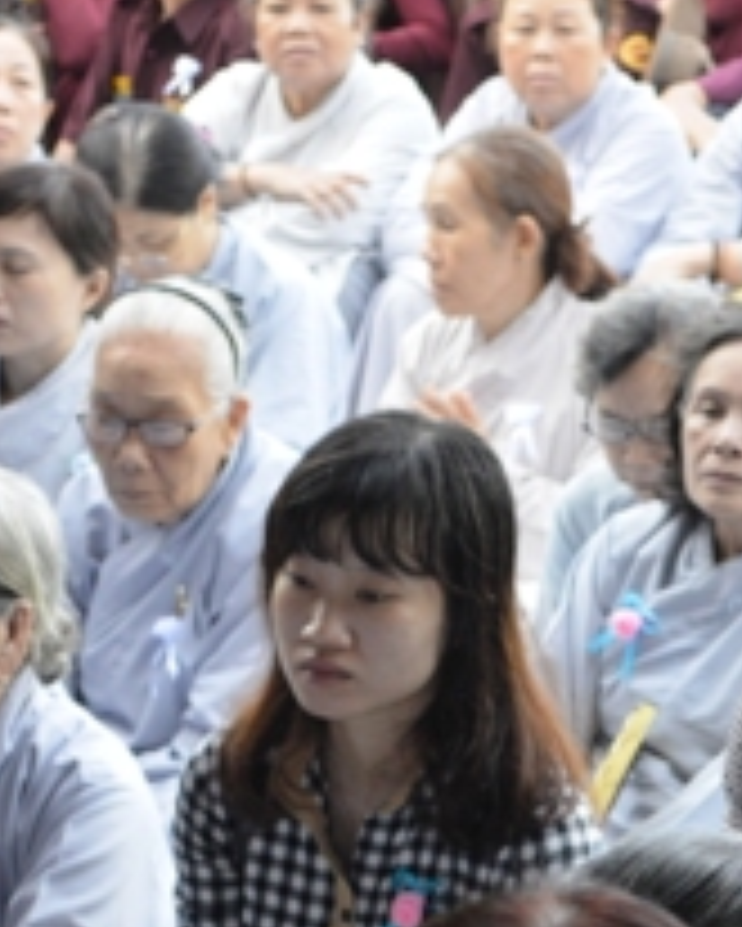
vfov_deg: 9.2
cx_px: 292
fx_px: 5760
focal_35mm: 210
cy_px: 729
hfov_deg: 7.4
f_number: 5.6
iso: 400
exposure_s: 1/50
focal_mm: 48
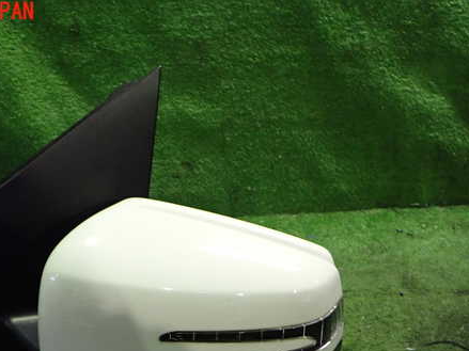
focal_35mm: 41
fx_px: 555
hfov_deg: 45.2
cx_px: 160
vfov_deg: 34.7
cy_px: 239
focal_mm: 5.4
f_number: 2.3
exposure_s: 1/30
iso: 640
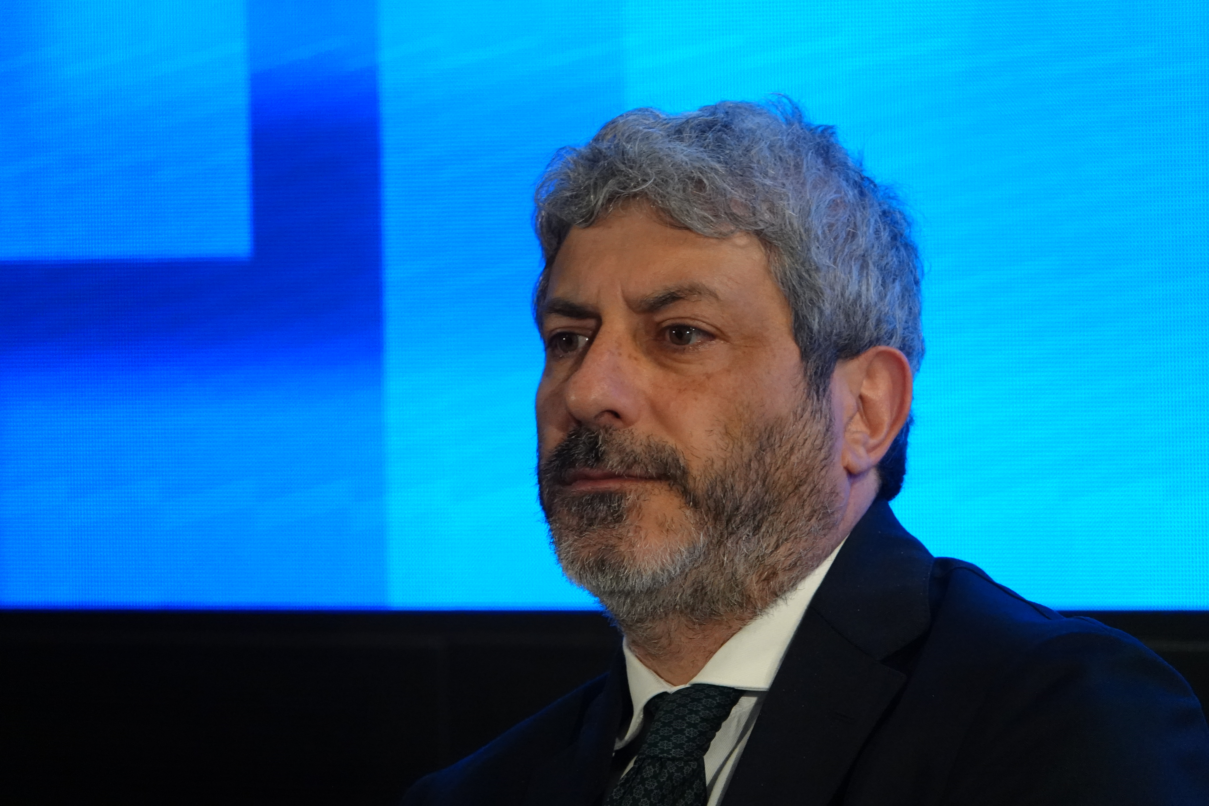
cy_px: 403
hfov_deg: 4.3
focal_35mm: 485
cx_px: 604
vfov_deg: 2.8
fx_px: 16287
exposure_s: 1/250
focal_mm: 177.86
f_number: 4
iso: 2000
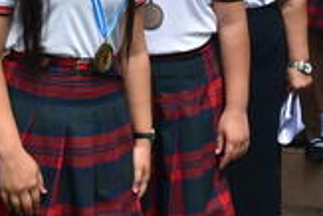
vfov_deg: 14.3
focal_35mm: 92
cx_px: 246
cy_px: -69
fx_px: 826
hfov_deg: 21.9
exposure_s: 1/250
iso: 100
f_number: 8
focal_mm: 20
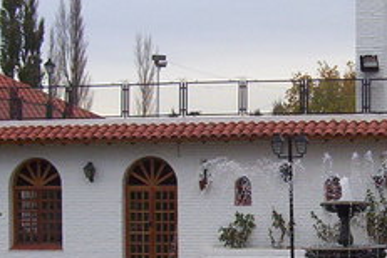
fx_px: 1204
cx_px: 330
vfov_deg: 12.1
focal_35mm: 112
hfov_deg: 18.0
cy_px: 240
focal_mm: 5.26
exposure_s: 1/260
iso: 100
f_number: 3.84
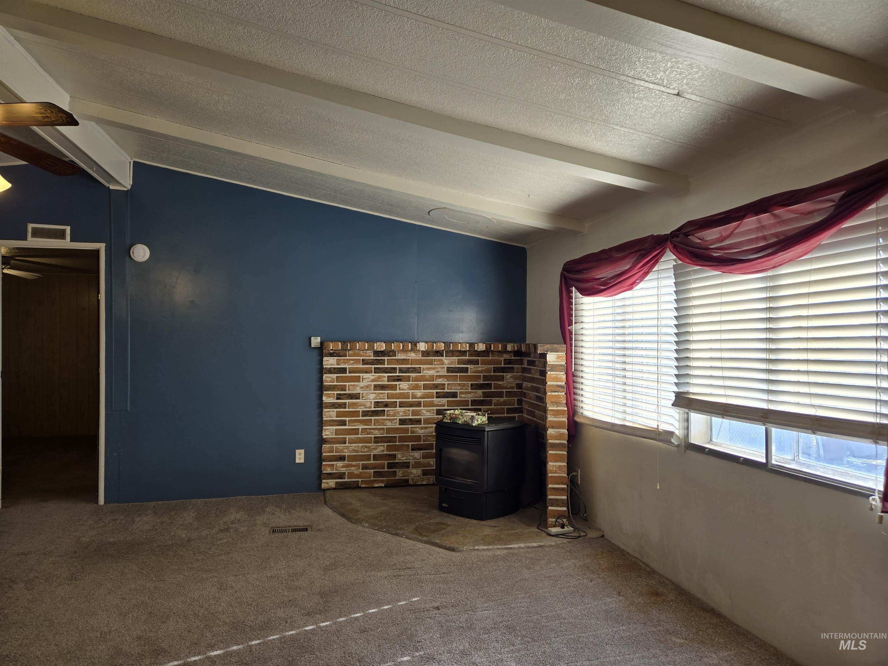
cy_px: 333
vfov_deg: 58.9
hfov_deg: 73.9
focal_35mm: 23
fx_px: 590
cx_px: 444
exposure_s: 1/143
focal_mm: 5.4
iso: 25
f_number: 1.8
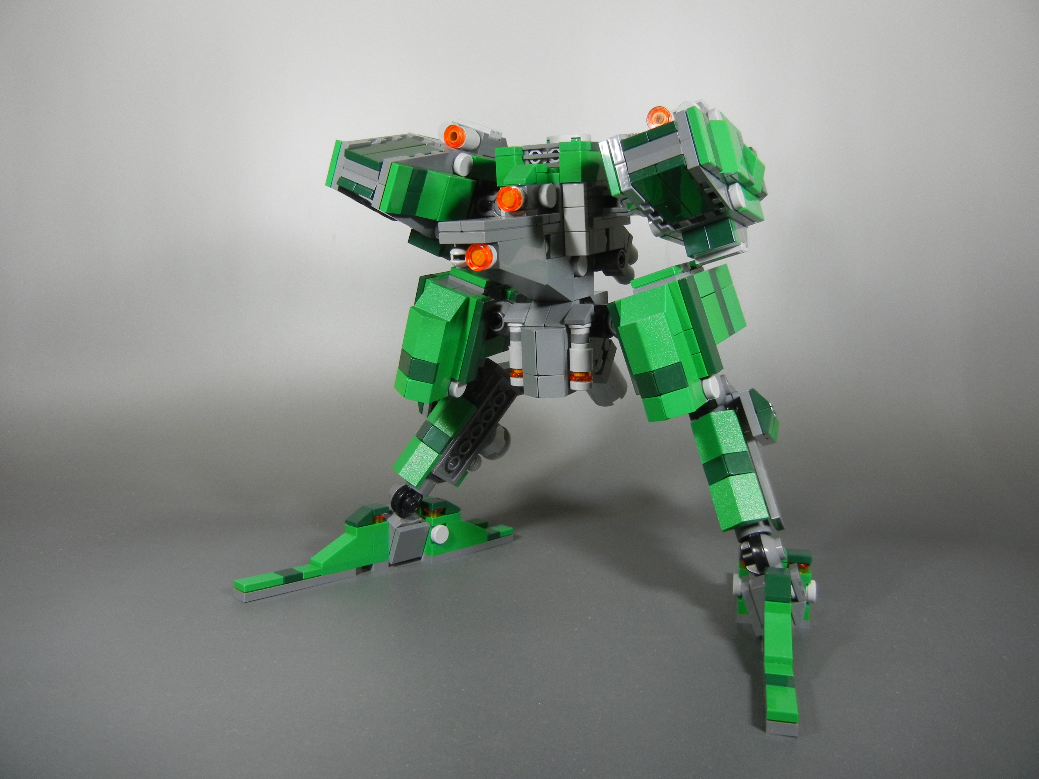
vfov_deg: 46.8
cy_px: 390
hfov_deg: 60.0
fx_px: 900
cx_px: 520
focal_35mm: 30
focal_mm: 5.4
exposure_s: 1/45.4
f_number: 3.5
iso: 400
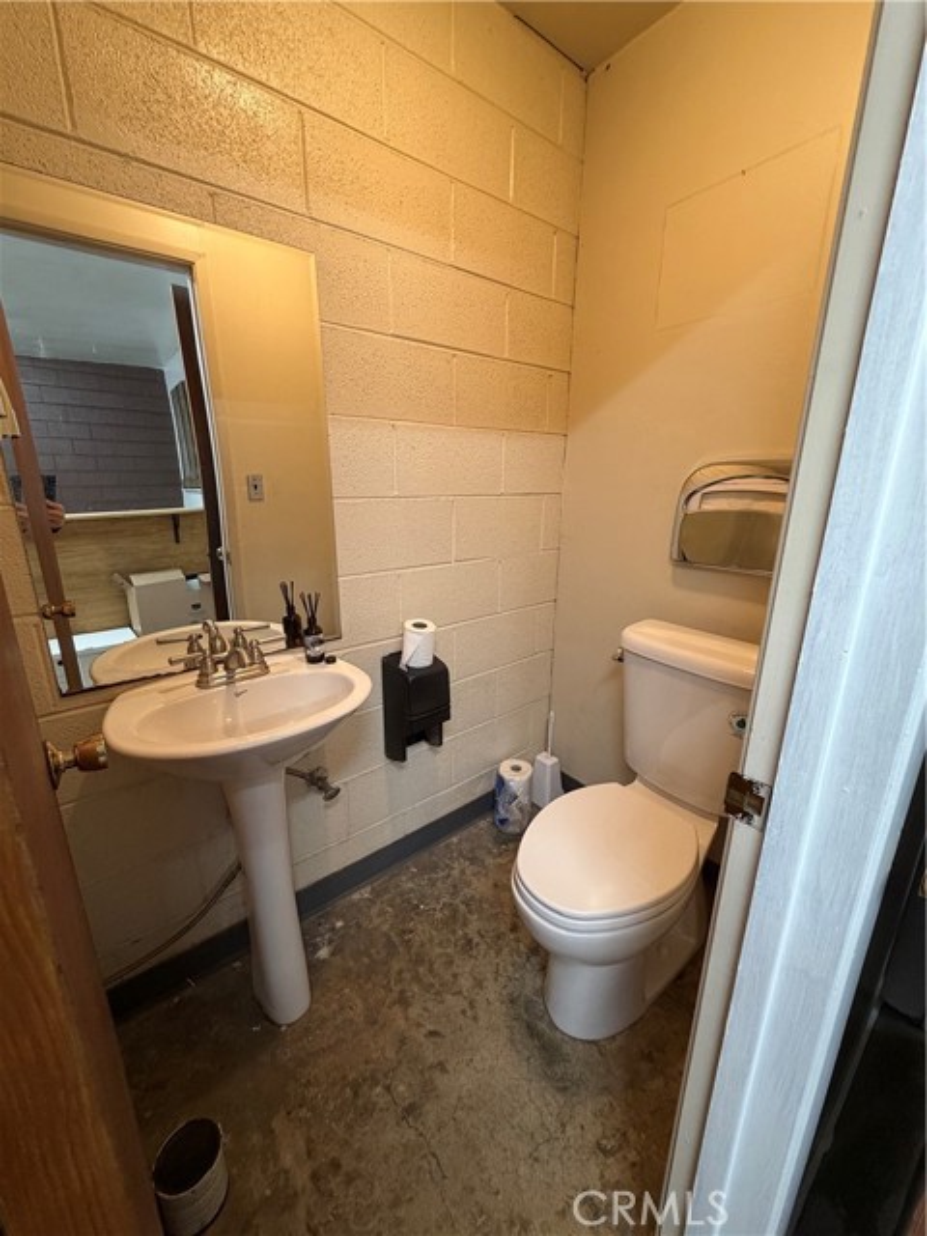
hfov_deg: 85.7
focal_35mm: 14
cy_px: 618
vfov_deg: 102.1
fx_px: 500
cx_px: 464
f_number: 2.2
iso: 250
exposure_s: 1/60
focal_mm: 2.22
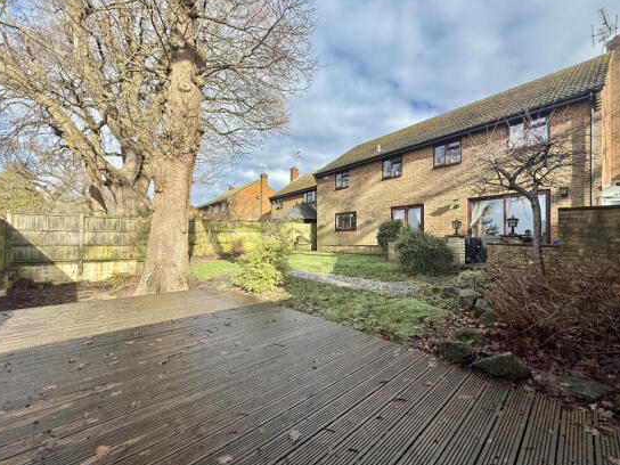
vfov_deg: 81.7
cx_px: 321
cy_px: 239
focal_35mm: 15
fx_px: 269
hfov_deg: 98.1
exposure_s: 1/779
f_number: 2.2
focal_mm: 2.22
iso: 50
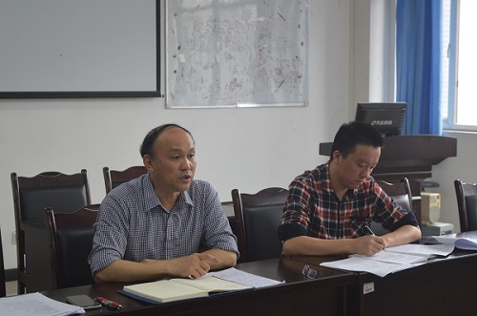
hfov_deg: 29.9
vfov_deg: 20.1
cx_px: 238
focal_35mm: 68
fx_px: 892
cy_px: 158
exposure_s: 1/40
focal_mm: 45
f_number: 5
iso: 400
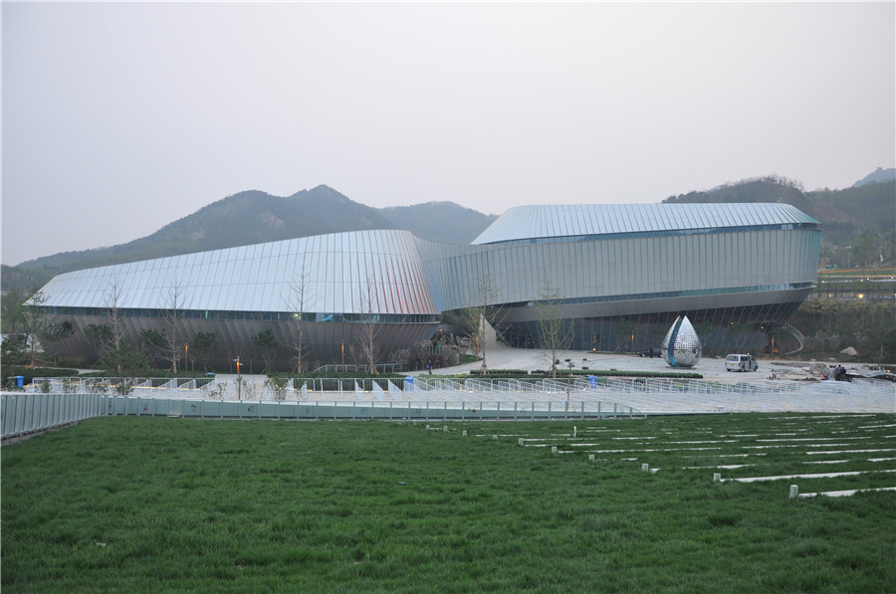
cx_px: 448
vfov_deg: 47.8
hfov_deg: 67.5
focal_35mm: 27
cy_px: 297
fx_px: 671
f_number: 5
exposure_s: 1/25
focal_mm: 18
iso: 400
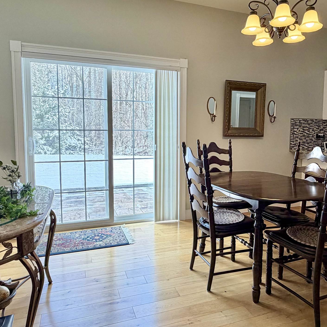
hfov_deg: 58.9
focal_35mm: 27
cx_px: 186
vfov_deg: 59.0
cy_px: 156
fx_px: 289
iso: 80
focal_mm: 2.22
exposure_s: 1/120
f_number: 2.2
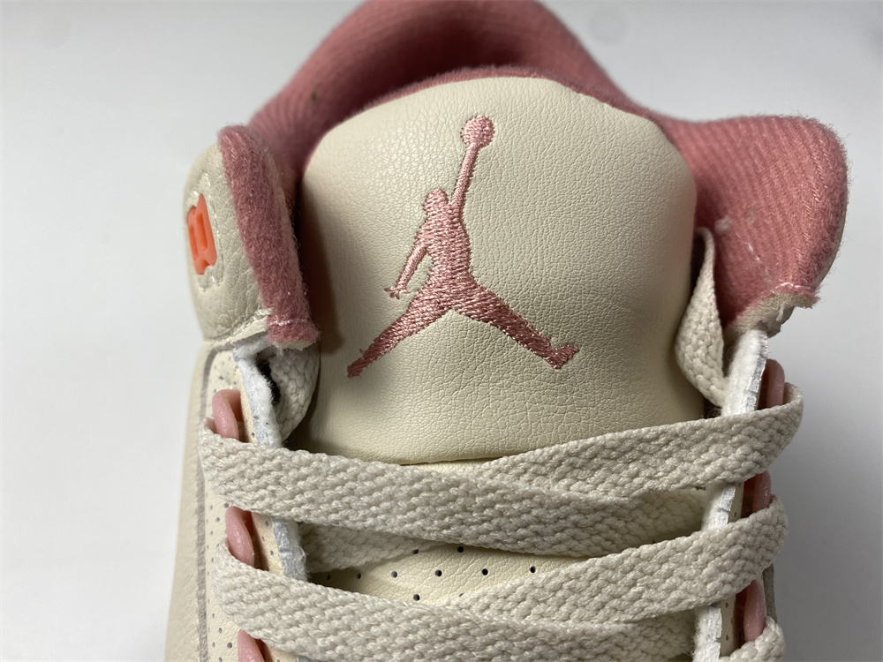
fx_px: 663
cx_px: 442
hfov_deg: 67.3
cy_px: 331
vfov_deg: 53.1
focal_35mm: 26
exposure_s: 1/100
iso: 40
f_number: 1.8
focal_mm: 4.25
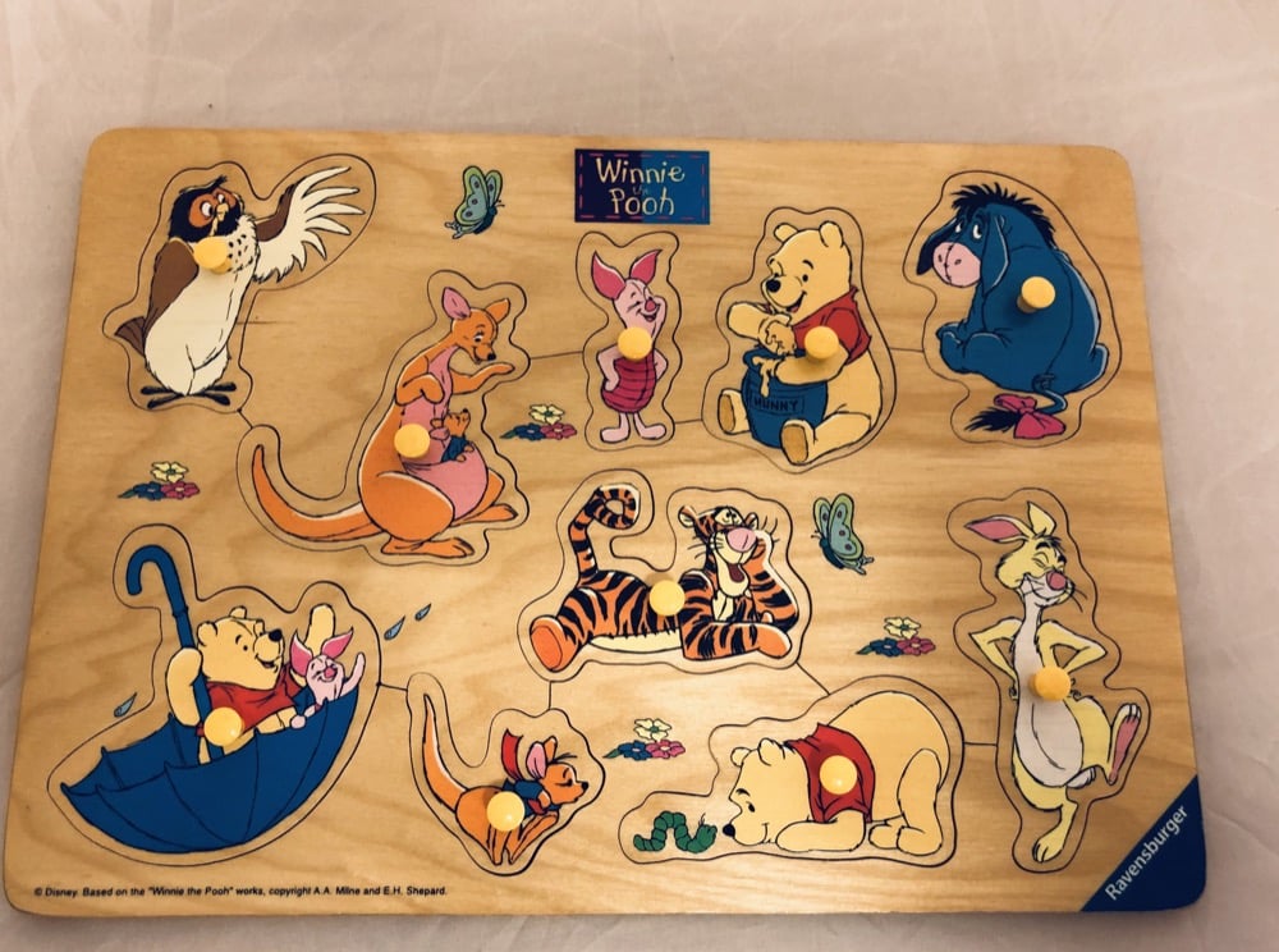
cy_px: 476
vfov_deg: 49.5
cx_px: 640
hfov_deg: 63.6
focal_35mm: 28
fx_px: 1032
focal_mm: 4
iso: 40
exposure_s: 1/17
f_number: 1.8
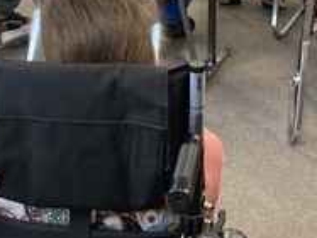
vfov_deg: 12.0
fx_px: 1098
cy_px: -56
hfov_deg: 16.4
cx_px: 141
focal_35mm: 120
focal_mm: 3.99
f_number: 1.8
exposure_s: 1/60
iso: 125
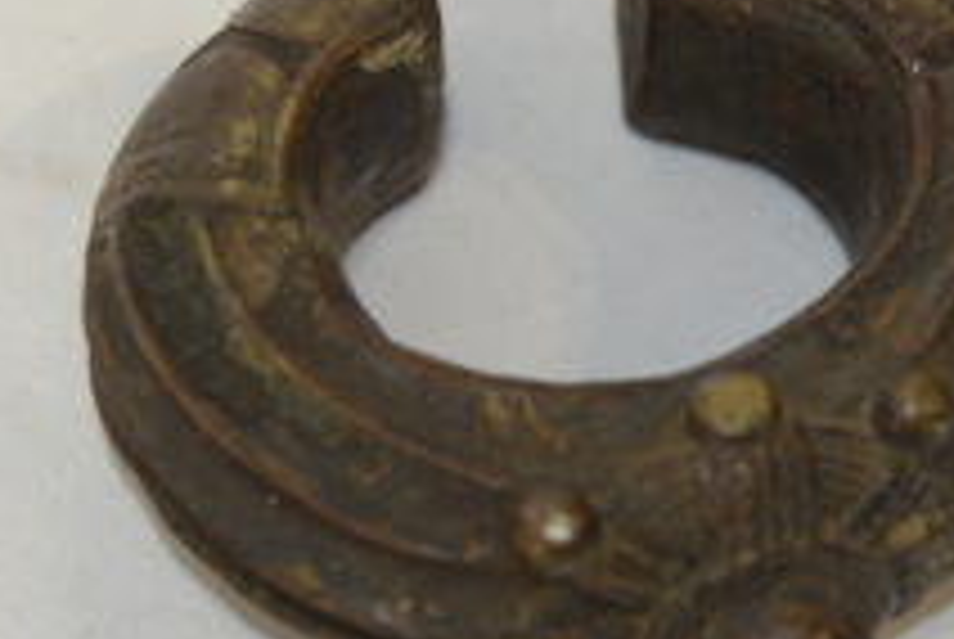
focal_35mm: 132
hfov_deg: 15.5
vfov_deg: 10.4
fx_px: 3503
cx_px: 644
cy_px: 349
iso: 280
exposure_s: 1/250
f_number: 5.6
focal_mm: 70
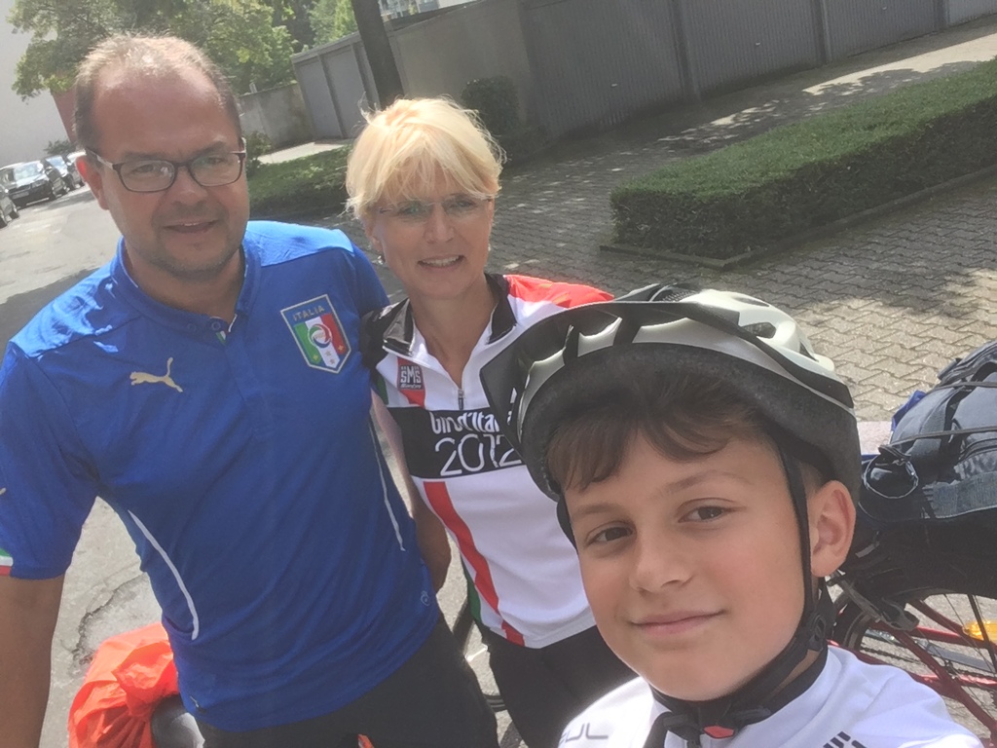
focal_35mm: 31
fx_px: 893
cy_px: 374
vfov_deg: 45.4
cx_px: 498
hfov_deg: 58.4
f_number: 2.4
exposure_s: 1/715
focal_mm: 2.15
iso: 50
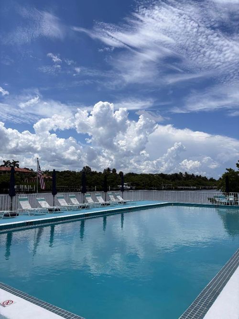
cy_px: 160
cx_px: 120
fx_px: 239
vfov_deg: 67.3
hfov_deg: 53.0
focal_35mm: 26
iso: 50
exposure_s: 1/8333
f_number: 1.6
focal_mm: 5.96
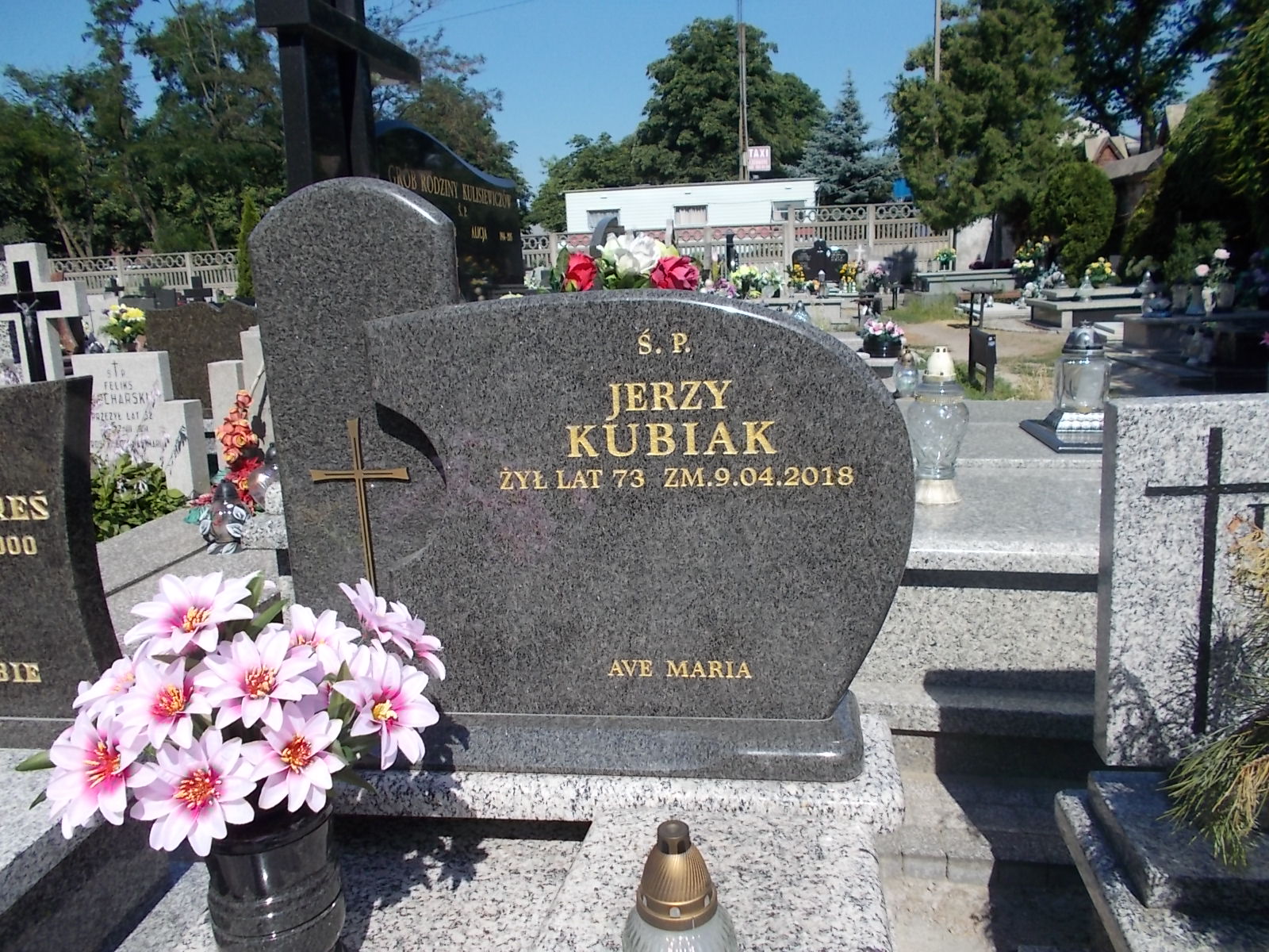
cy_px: 476
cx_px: 634
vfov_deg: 53.1
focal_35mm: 26
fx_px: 953
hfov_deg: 67.3
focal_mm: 4.6
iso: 80
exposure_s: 1/200
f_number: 8
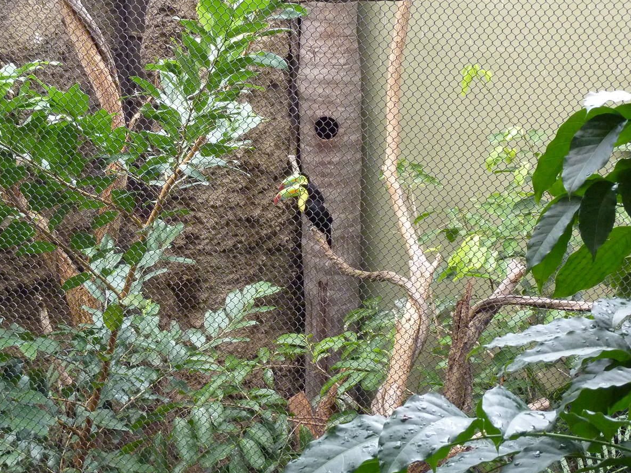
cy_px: 206
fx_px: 1112
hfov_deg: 31.5
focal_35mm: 61
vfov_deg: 24.0
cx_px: 238
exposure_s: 1/80
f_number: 3.7
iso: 400
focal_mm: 7.3
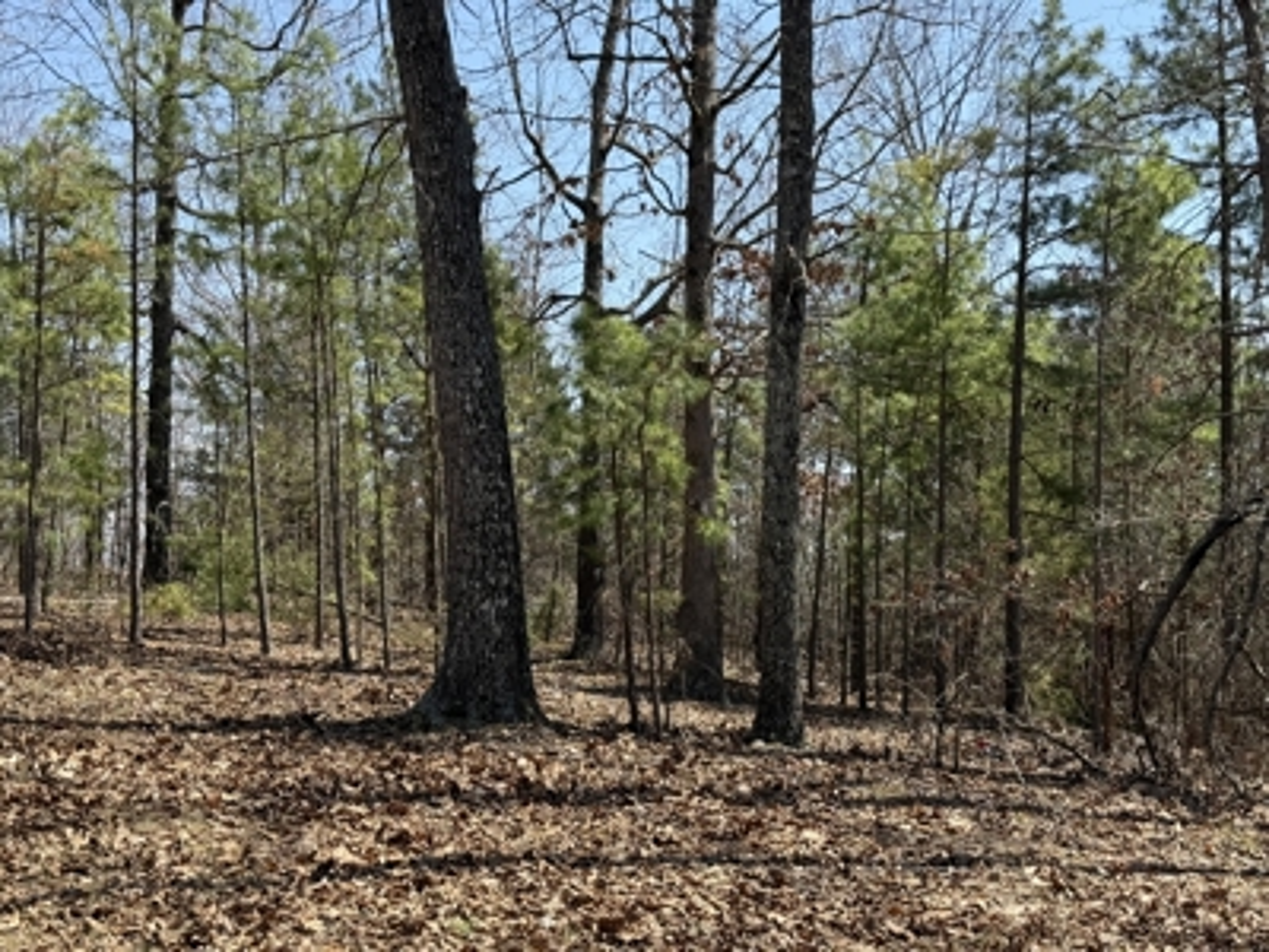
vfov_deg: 30.3
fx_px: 1760
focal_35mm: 48
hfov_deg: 39.7
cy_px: 476
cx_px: 634
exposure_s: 1/2494
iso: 80
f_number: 1.78
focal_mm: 6.76
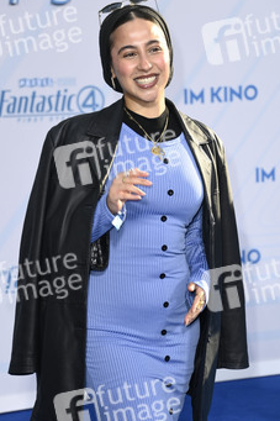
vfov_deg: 14.4
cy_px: 221
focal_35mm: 143
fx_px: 1670
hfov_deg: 9.6
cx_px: 153
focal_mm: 122
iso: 400
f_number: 5.6
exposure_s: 1/250
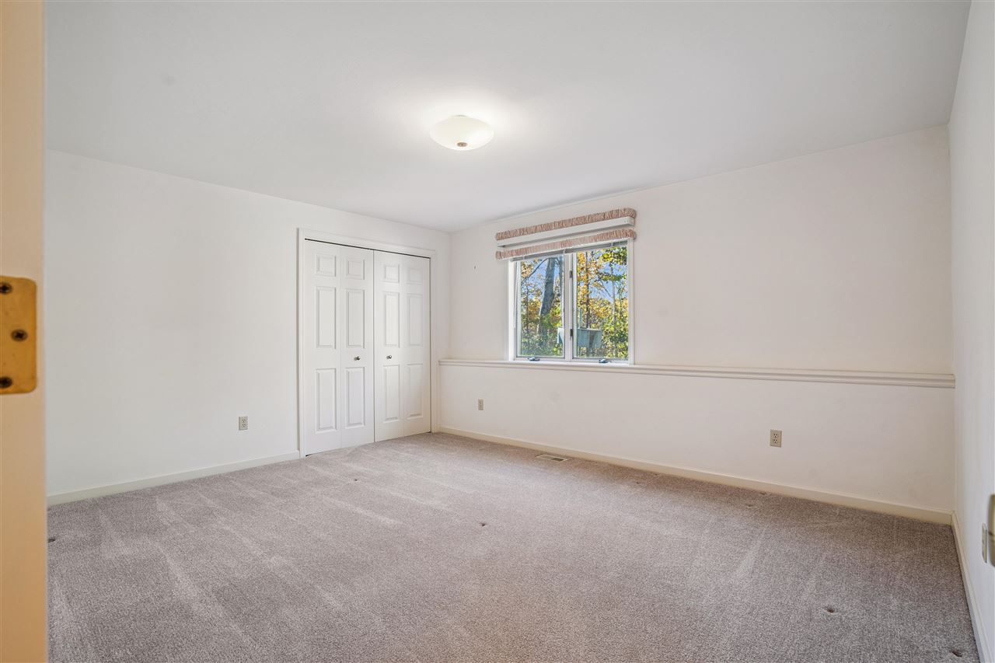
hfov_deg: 93.3
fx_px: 470
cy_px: 332
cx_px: 498
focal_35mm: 17
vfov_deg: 70.4
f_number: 9
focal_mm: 17
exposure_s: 1/10
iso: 400
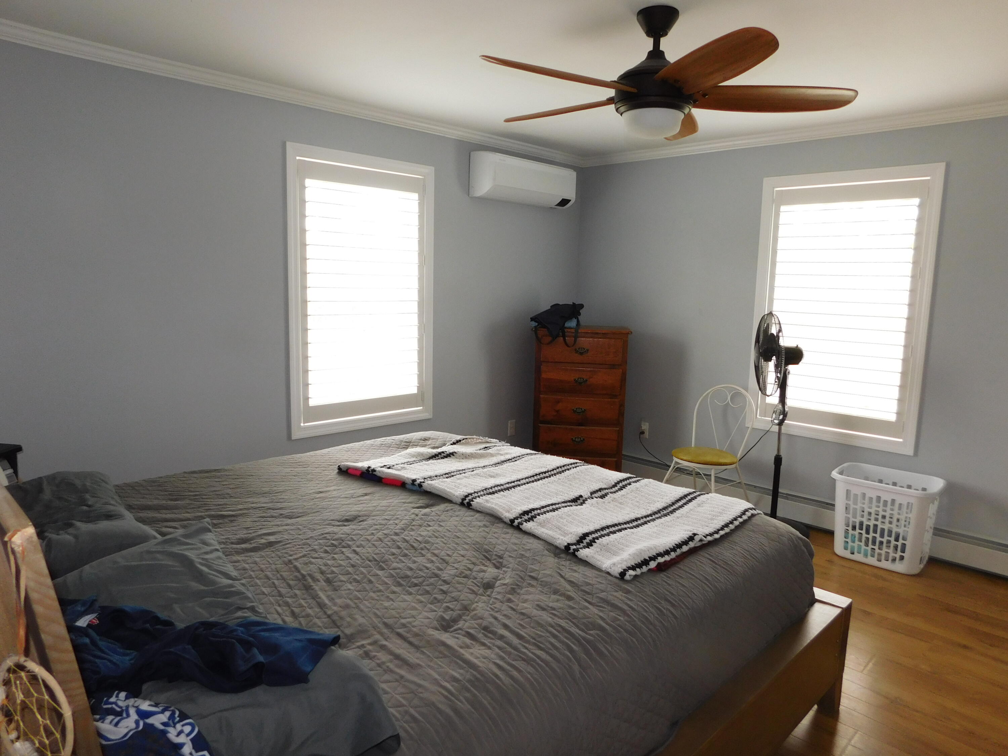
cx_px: 504
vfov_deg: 58.9
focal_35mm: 23
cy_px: 378
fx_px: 670
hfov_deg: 73.9
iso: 160
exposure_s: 1/30
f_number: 3
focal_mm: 4
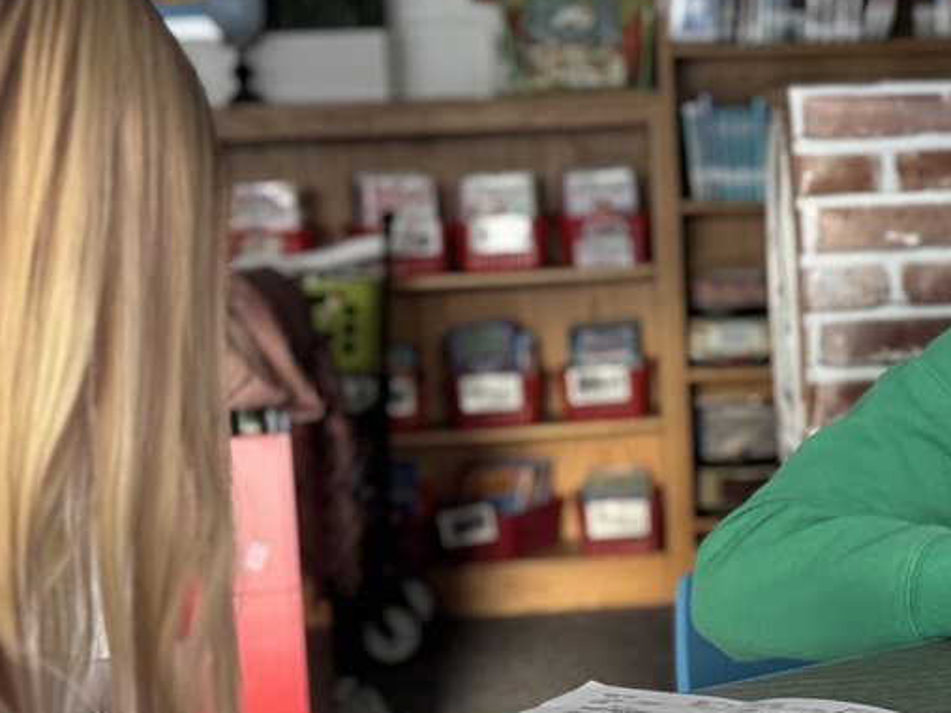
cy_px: 411
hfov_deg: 19.8
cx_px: 893
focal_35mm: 97
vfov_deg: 15.2
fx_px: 2664
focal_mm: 6.76
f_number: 1.78
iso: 400
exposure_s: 1/40
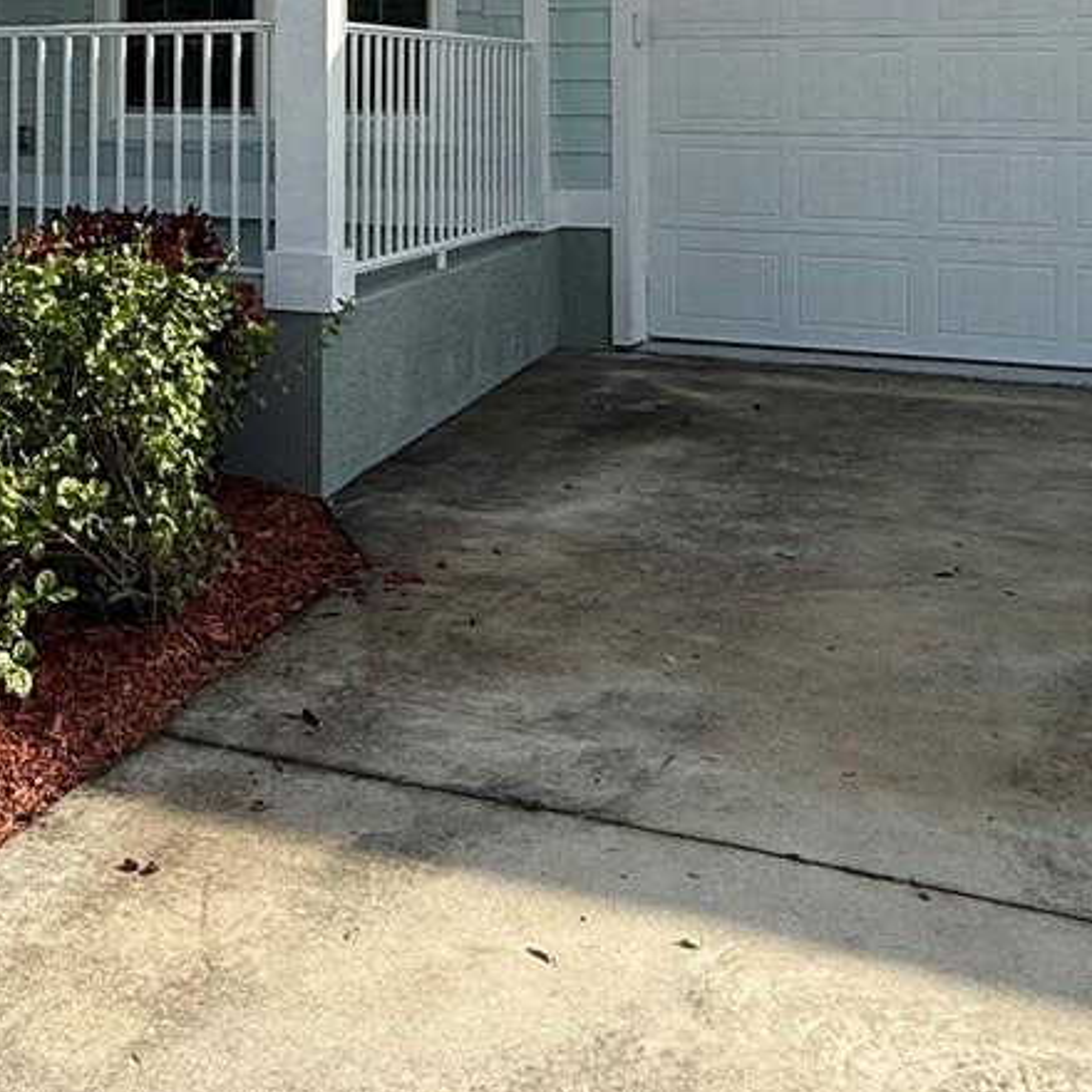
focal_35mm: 45
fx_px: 1606
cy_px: 37
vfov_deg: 34.6
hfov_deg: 36.8
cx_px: 303
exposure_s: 1/1464
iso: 64
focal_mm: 2.22
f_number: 2.2
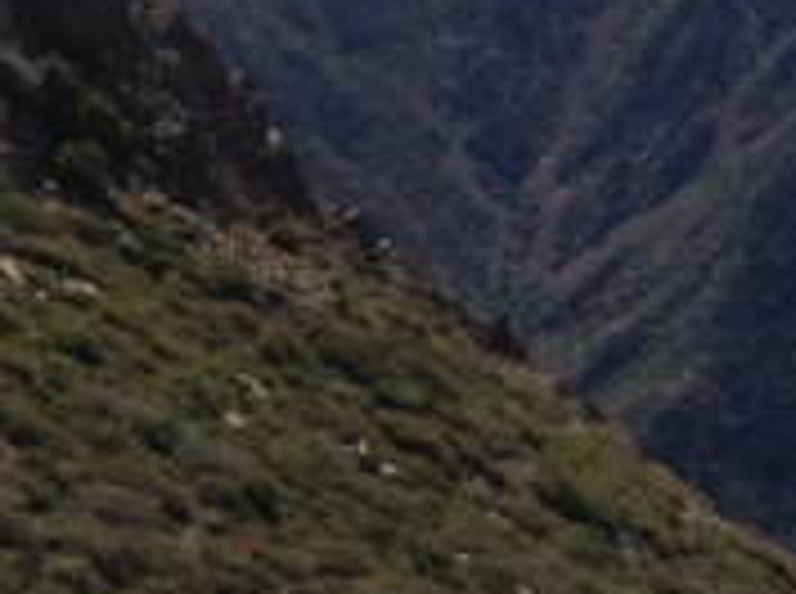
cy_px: 351
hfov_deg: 12.8
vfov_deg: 9.9
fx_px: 3419
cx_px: -288
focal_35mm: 149
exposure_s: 1/1757
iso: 32
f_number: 2.4
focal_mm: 3.3
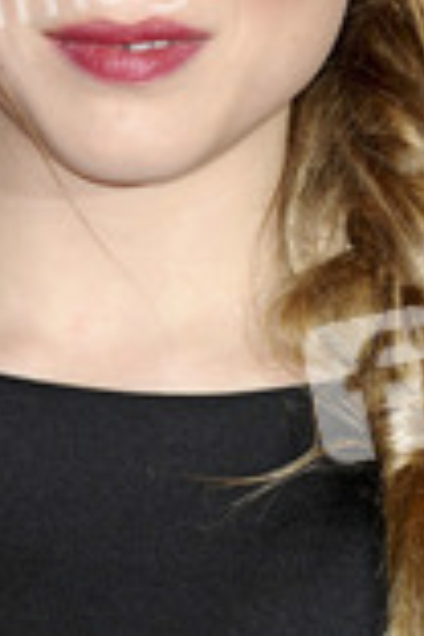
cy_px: 163
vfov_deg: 3.1
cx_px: 145
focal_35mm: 674
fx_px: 11911
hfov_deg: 2.0
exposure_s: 1/160
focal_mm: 175
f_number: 4
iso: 320
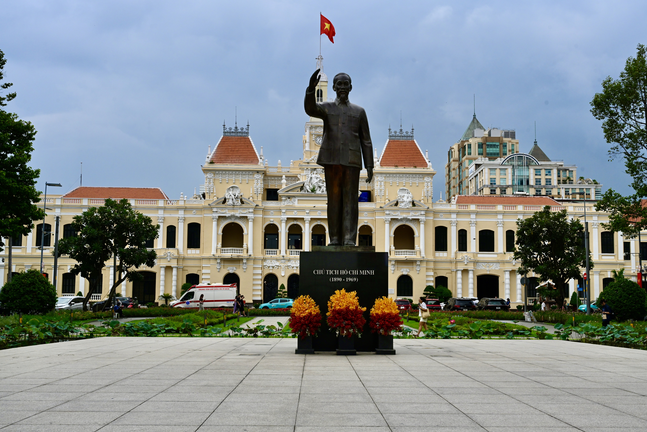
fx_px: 755
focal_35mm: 42
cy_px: 216
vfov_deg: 31.9
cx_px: 324
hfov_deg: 46.4
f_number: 11
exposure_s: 1/500
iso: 800
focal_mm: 42
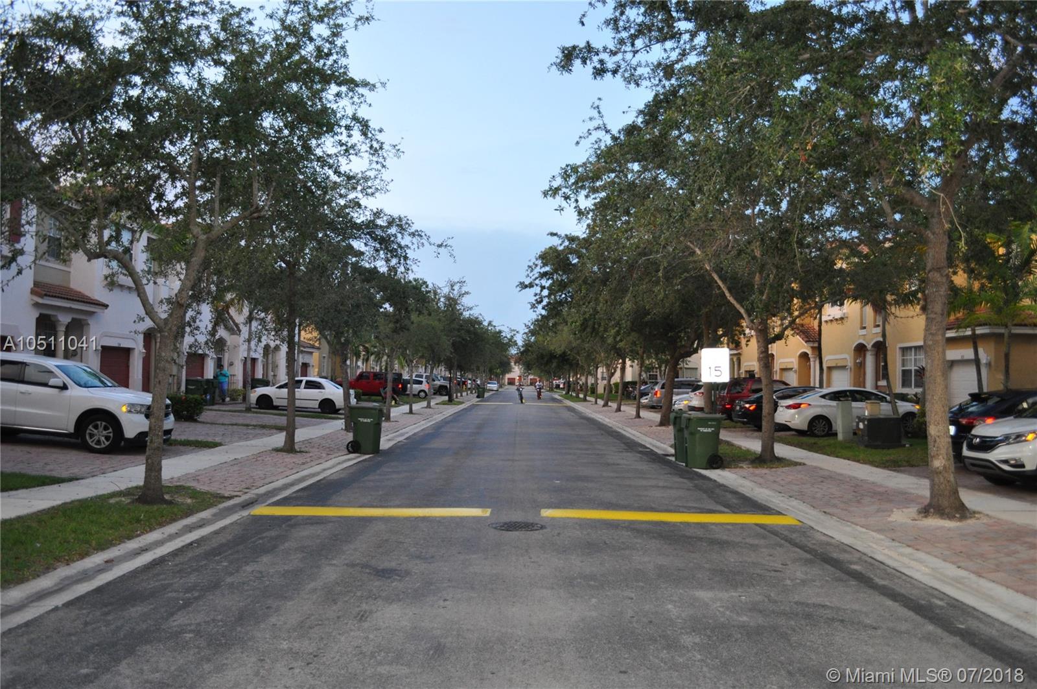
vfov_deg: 47.8
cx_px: 518
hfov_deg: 67.5
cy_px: 344
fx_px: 777
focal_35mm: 27
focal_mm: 18
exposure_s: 1/60
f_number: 3.5
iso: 800
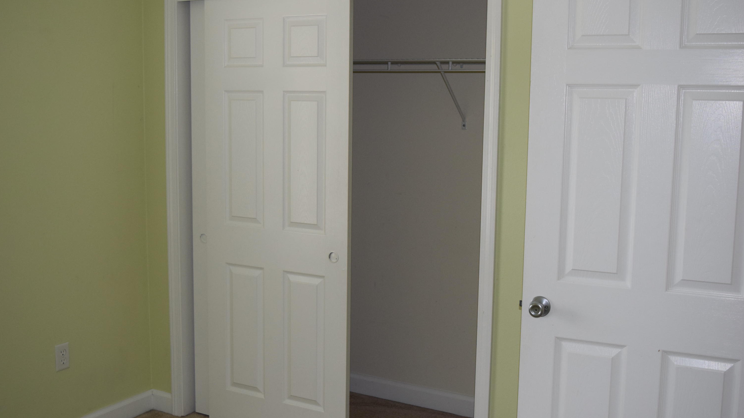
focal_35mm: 43
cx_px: 372
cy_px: 211
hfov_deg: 47.8
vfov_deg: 28.0
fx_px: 839
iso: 800
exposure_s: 1/100
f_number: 5
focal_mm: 27
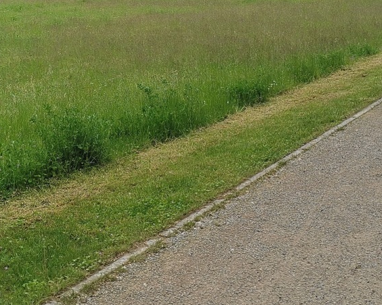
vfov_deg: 21.5
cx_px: 122
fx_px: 791
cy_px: 45
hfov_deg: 26.9
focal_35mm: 70
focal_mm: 4.75
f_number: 1.8
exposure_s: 1/958
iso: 50
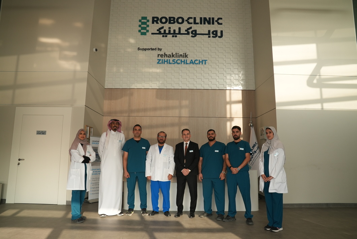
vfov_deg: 53.2
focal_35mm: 24
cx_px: 178
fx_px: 238
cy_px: 120
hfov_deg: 73.7
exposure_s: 1/125
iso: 640
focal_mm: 24
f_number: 9
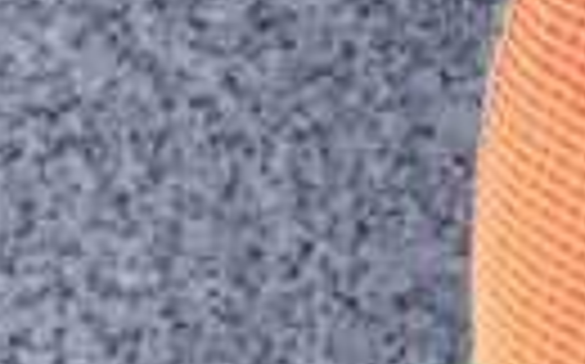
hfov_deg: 7.9
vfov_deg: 5.5
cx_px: 1782
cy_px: 874
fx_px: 3632
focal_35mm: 228
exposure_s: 1/485
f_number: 2.4
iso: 25
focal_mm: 3.3
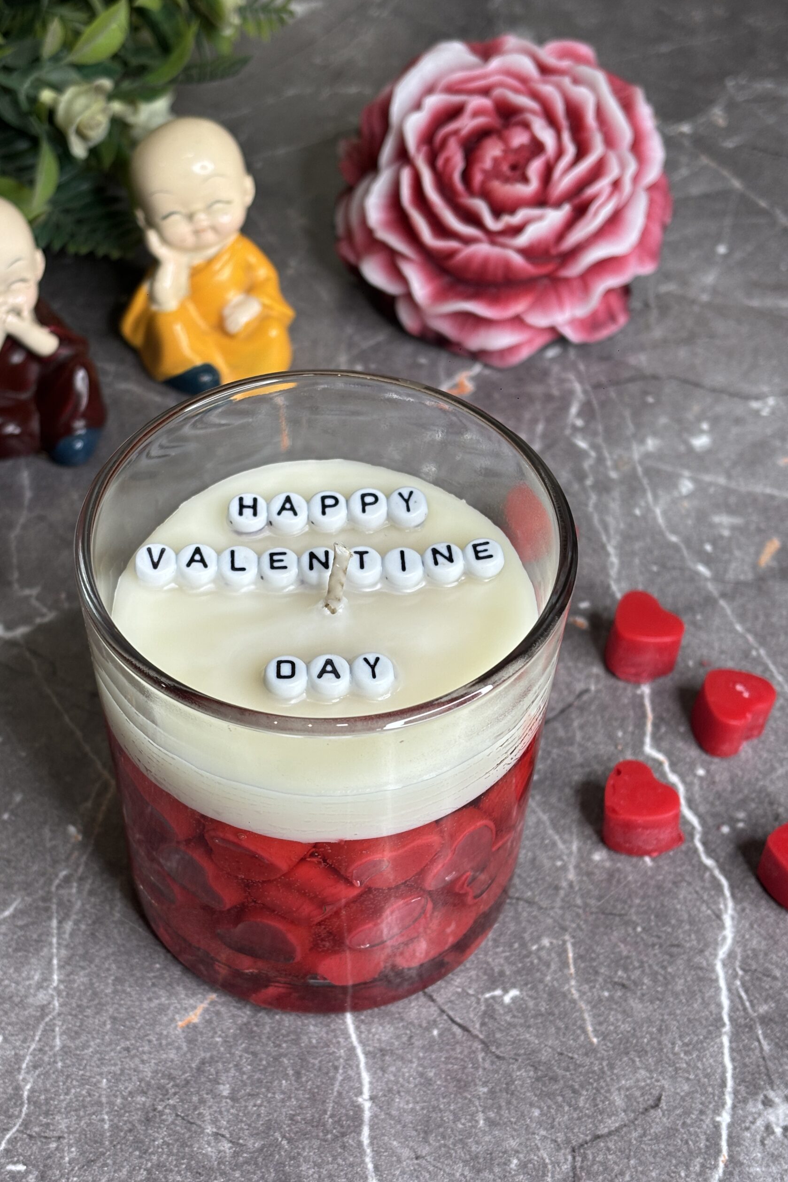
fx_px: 1806
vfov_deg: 36.2
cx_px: 361
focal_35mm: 55
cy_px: 582
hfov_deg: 24.6
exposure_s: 1/50
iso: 32
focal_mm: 5.96
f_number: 1.6
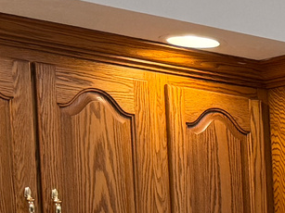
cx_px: 846
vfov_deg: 8.7
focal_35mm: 160
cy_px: 436
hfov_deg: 9.6
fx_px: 1317
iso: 125
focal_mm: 6.76
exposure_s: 1/120
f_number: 1.78
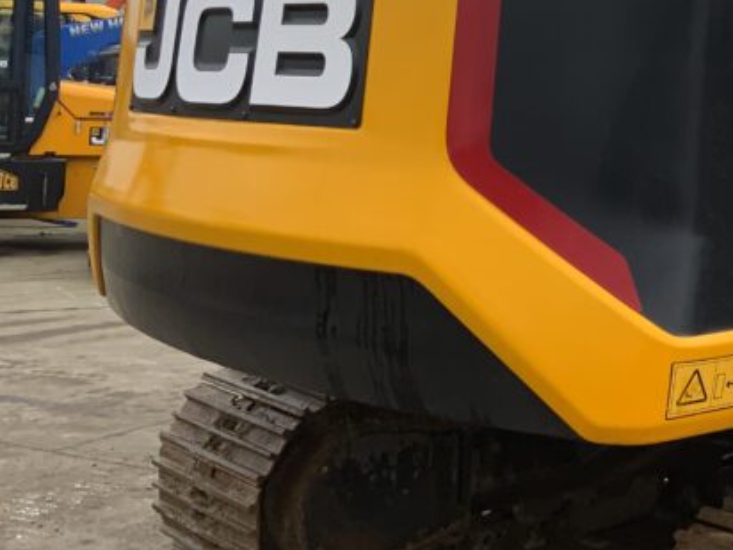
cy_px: 11
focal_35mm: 72
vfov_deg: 19.9
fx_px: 1525
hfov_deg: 25.0
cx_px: 826
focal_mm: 3
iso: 16
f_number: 1.8
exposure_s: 1/1279
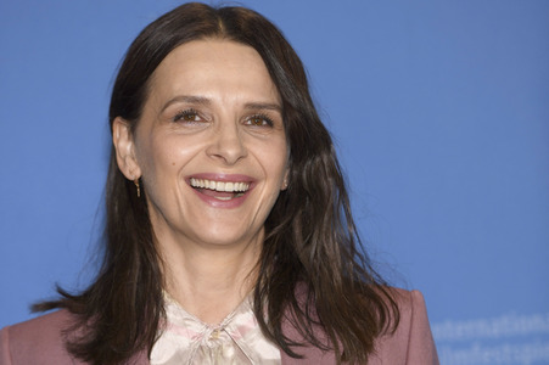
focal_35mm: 155
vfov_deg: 8.8
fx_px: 2362
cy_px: 182
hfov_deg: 13.3
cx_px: 274
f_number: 3.5
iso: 800
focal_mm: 155
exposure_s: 1/500
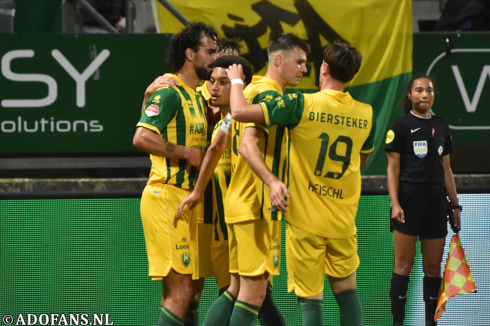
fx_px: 4083
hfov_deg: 6.9
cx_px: 245
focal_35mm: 300
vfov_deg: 4.6
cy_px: 163
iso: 3200
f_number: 2.8
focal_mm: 200
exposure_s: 1/640
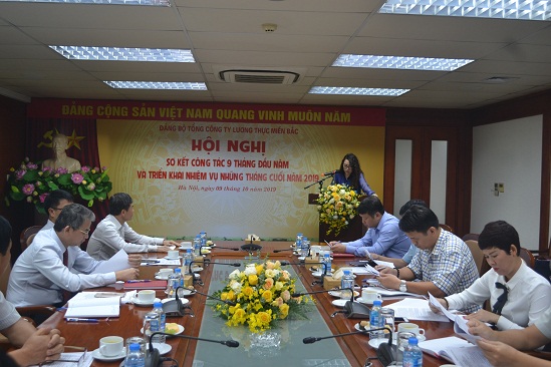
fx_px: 551
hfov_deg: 53.1
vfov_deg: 36.9
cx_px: 276
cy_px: 184
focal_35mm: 36
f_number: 4
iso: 400
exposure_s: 1/50
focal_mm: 24
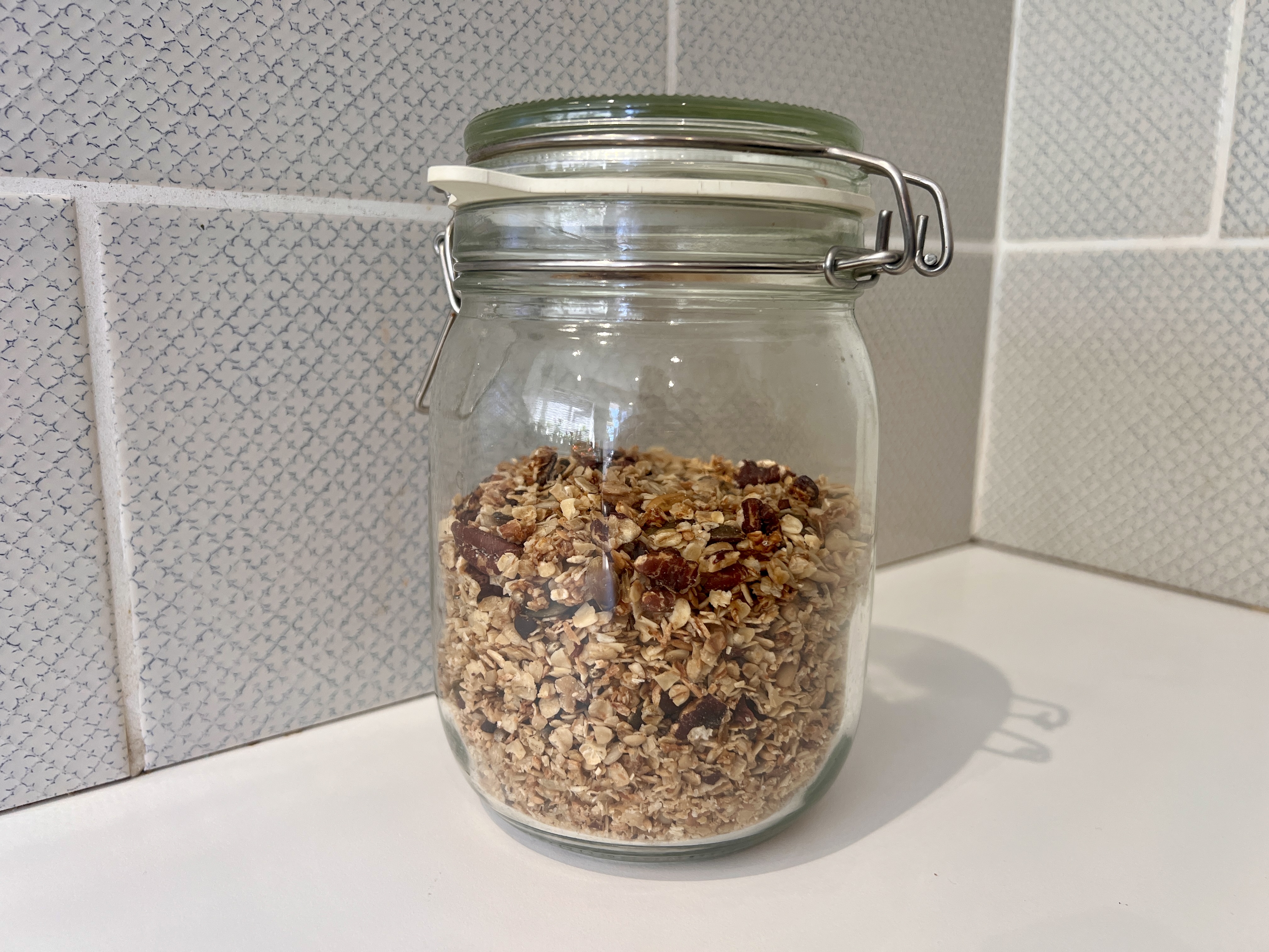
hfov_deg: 67.3
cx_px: 634
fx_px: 953
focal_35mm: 26
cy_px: 476
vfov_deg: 53.1
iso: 64
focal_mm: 5.7
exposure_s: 1/100
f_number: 1.5
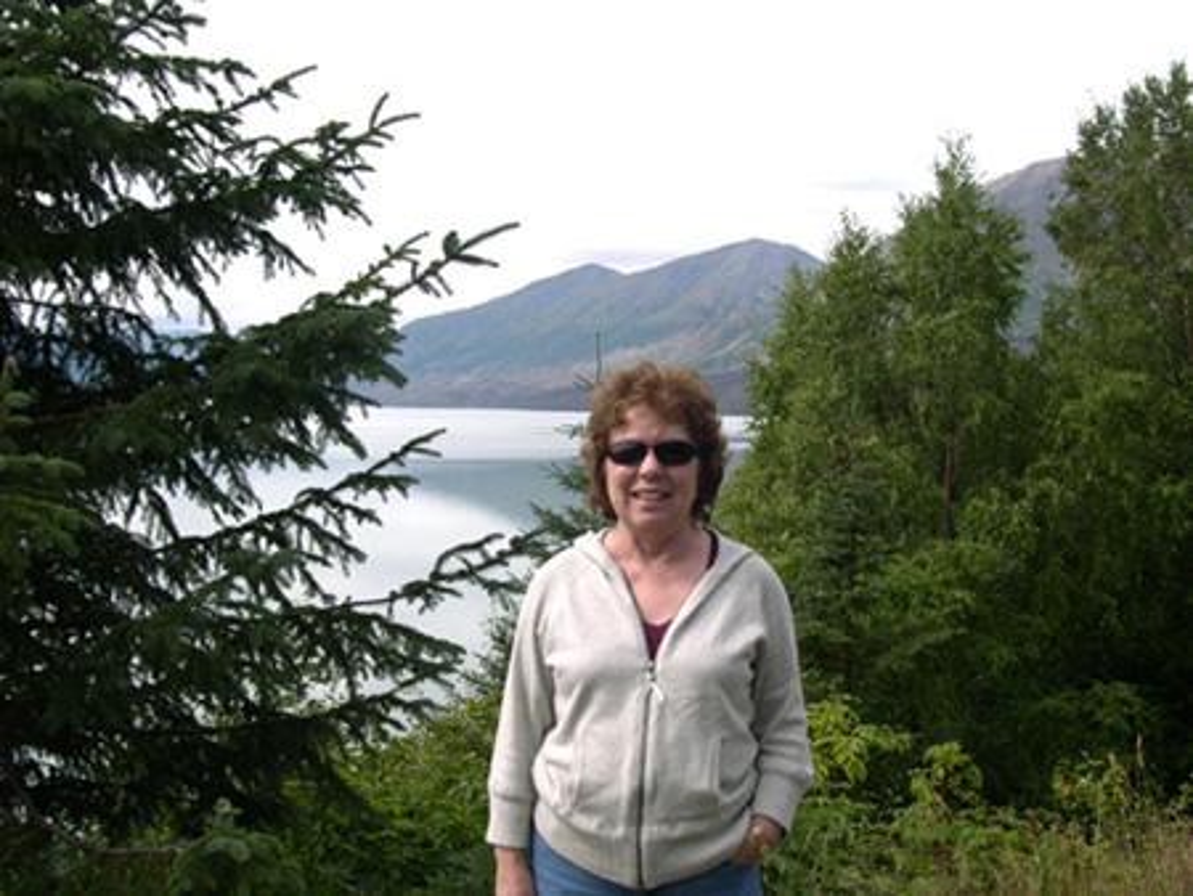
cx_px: 596
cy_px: 448
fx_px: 1310
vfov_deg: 37.8
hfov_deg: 49.0
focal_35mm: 38
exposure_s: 1/188
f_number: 7.6
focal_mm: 8
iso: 100
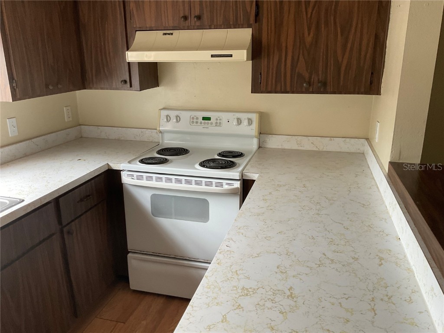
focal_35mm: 29
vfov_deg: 48.2
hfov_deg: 61.7
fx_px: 372
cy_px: 166
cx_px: 222
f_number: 1.8
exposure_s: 1/81
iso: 64
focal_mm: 3
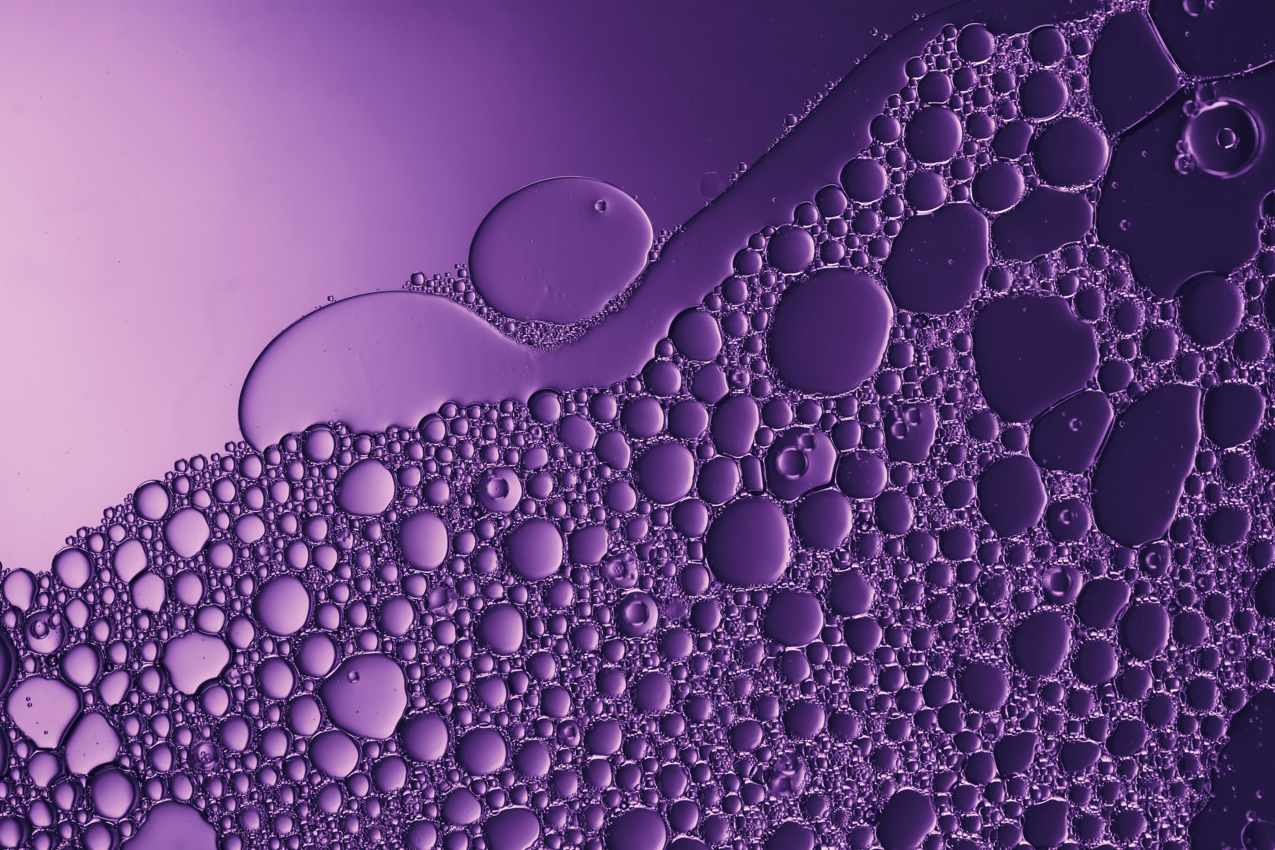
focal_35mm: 135
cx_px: 638
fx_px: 4781
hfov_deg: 15.2
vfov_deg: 10.2
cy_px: 425
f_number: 8
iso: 100
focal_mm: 90
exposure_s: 1/250
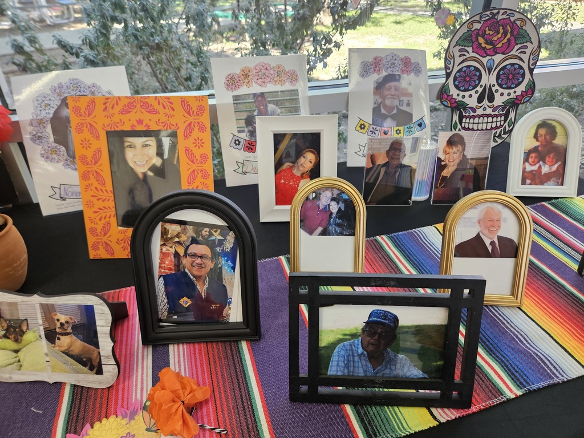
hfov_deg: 73.9
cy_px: 219
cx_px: 292
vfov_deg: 58.9
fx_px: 388
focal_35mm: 23
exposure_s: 1/120
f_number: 1.8
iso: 200
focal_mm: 5.4
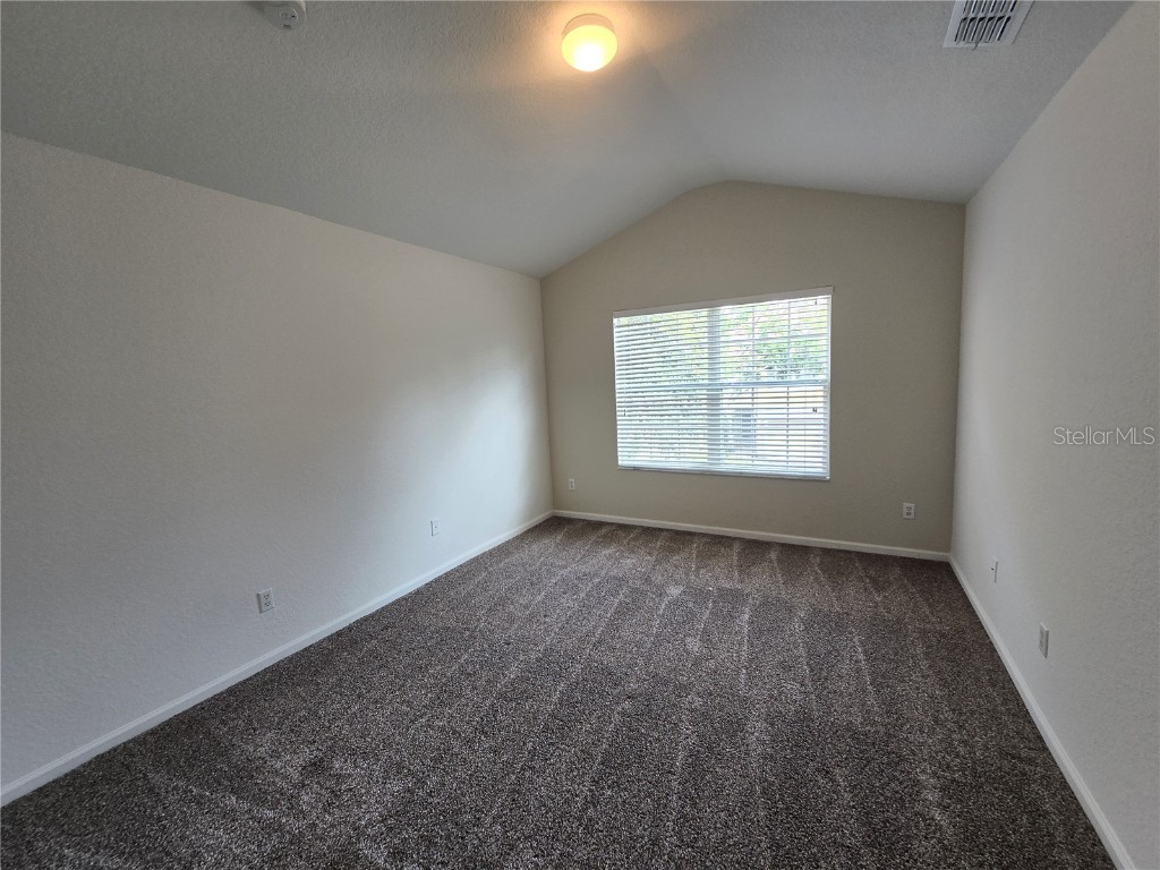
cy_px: 435
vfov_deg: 89.9
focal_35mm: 13
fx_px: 436
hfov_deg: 106.2
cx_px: 580
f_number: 2.2
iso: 50
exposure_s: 1/60
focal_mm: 2.2
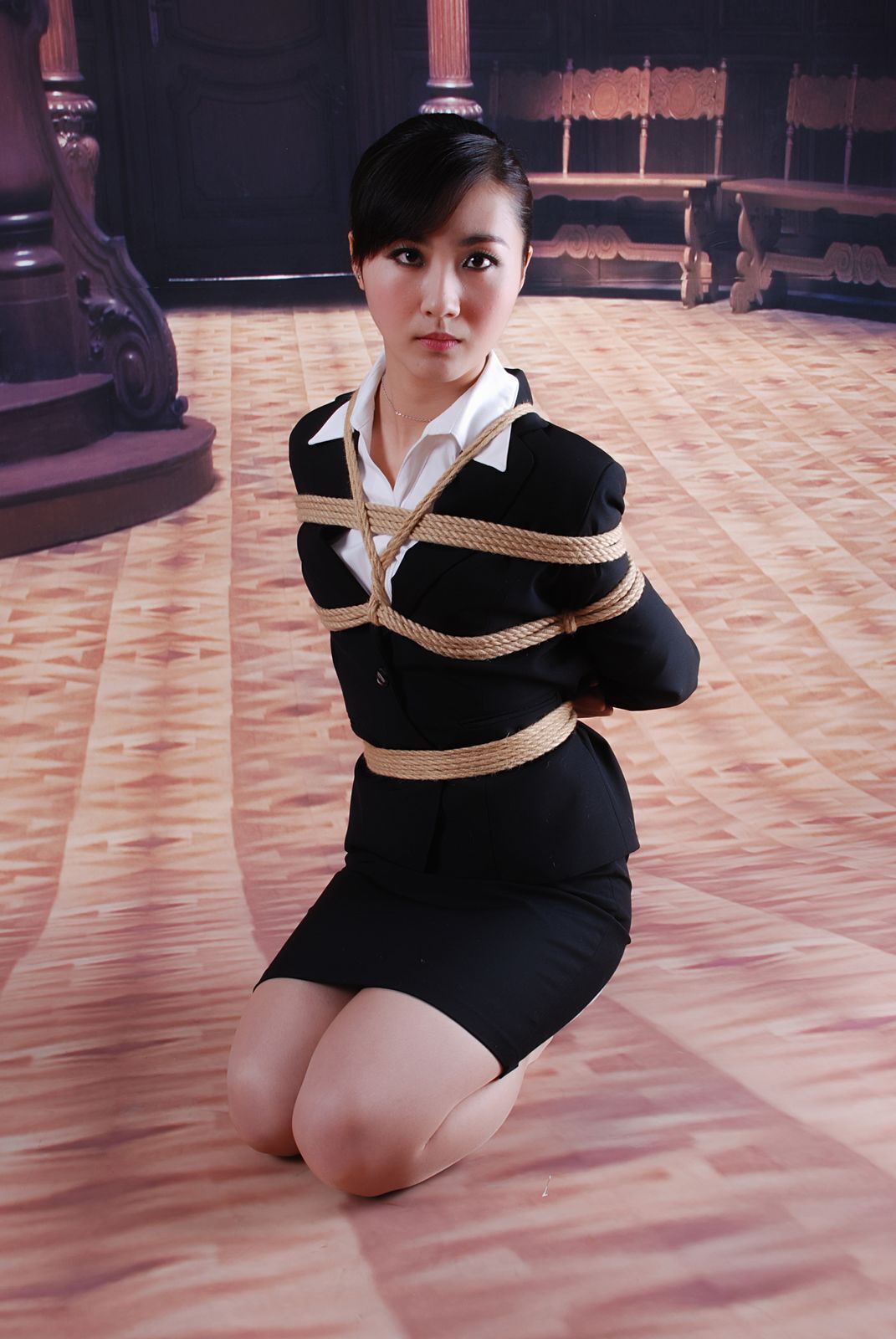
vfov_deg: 46.3
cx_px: 448
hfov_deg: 32.0
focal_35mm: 42
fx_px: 1563
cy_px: 670
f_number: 13
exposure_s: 1/8
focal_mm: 28
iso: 100
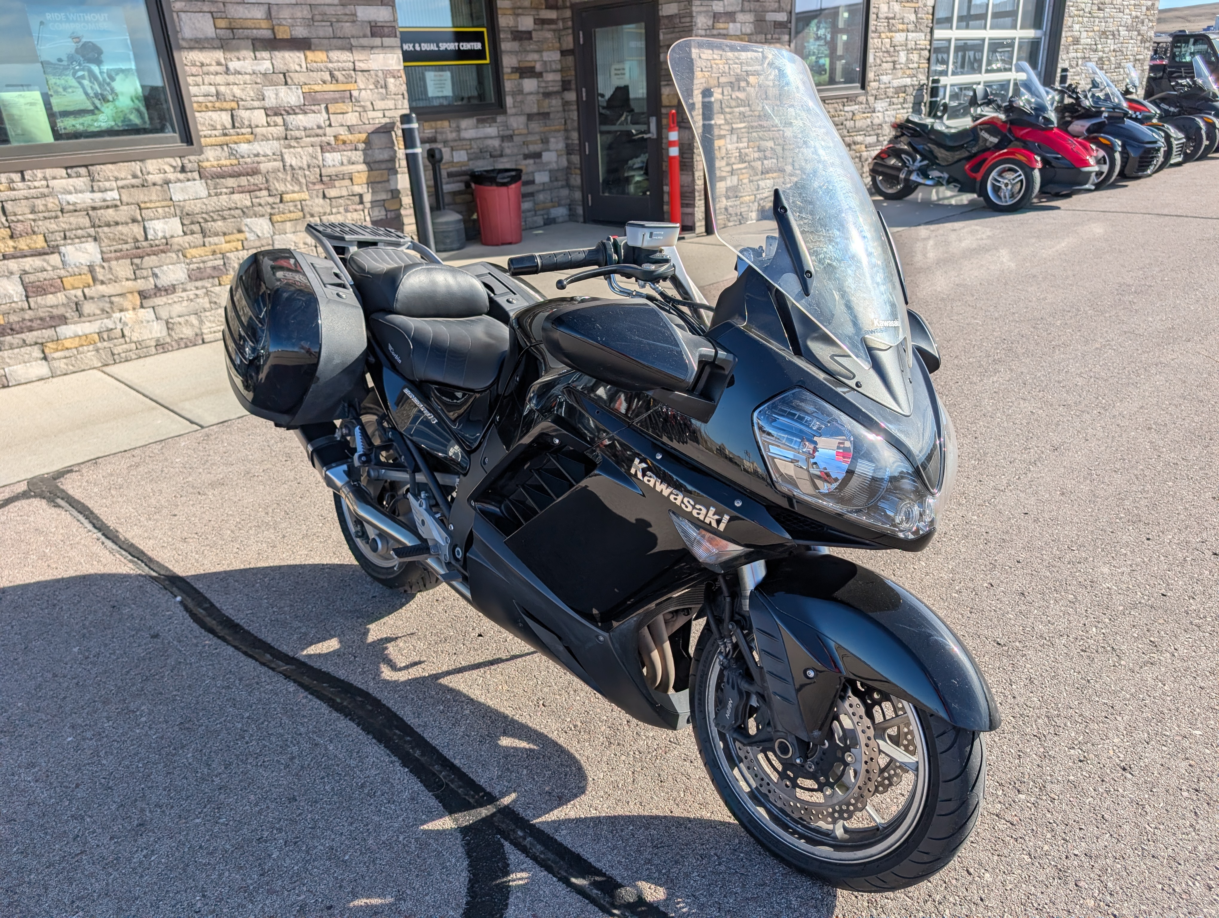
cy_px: 459
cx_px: 610
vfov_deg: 56.9
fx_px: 846
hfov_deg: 71.5
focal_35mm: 24
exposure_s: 1/7937
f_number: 1.68
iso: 20
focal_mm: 6.9
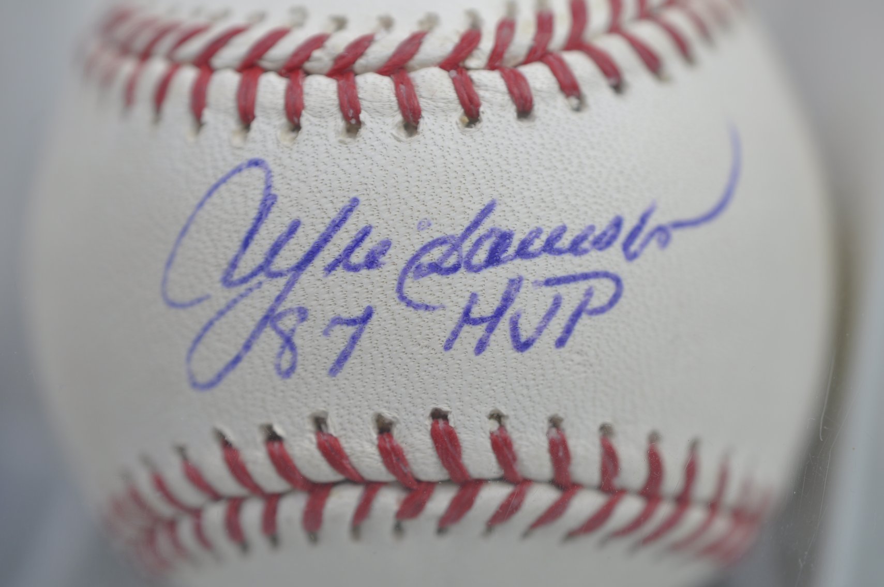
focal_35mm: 60
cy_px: 294
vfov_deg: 22.6
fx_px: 1471
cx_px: 442
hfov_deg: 33.4
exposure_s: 1/80
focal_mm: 40
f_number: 4.5
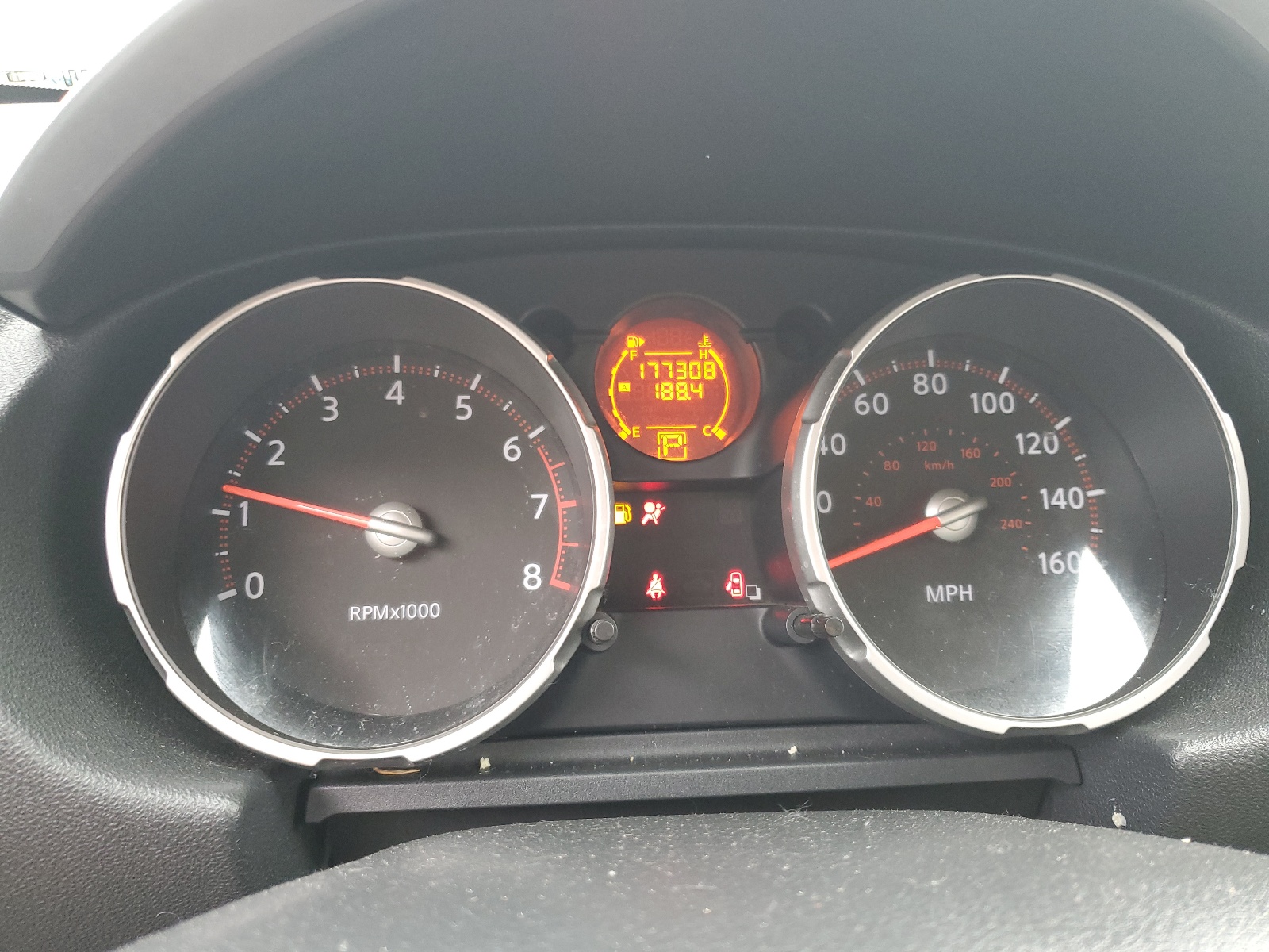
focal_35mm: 26
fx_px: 953
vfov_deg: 53.1
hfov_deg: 67.3
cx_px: 634
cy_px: 476
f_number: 1.5
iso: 127
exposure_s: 1/60.2
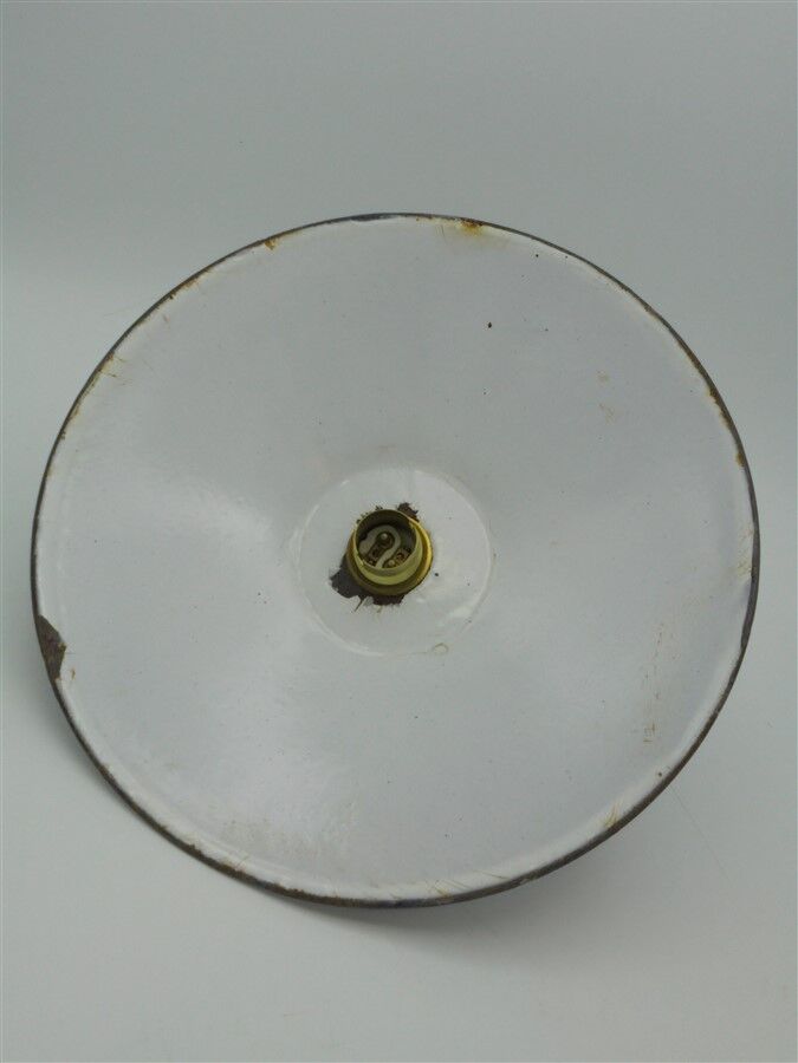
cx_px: 399
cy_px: 532
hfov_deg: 41.8
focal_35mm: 34
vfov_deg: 54.0
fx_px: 1045
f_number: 4
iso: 100
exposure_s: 1/125
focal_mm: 6.1
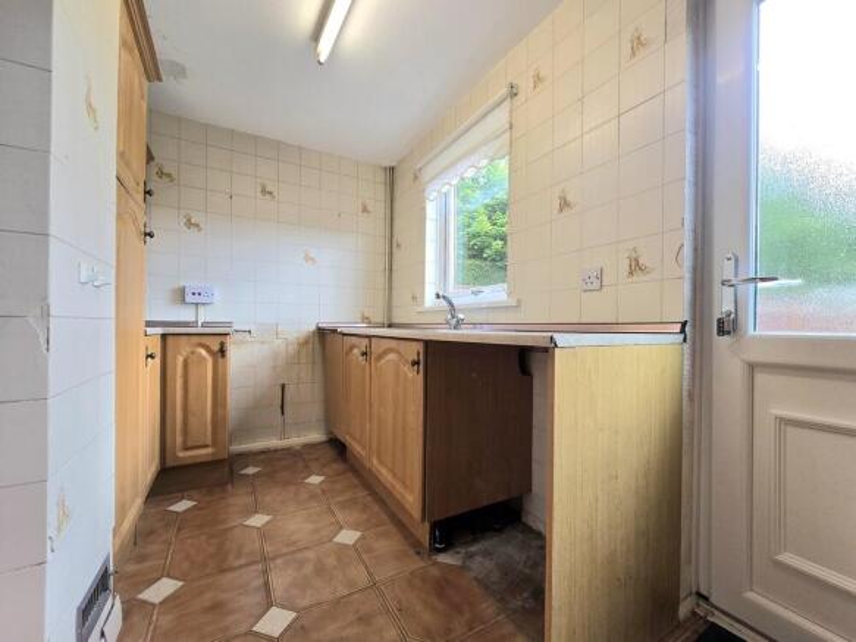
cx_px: 428
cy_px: 321
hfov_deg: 106.2
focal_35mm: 13
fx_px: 321
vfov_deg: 89.9
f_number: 2.2
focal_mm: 2.2
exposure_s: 1/101
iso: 64
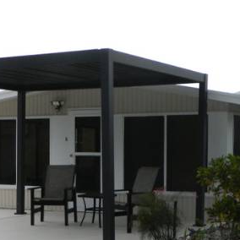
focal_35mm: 74
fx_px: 580
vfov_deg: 23.2
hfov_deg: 23.2
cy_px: 175
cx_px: 173
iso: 110
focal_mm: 5.1
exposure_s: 1/400
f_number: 3.2
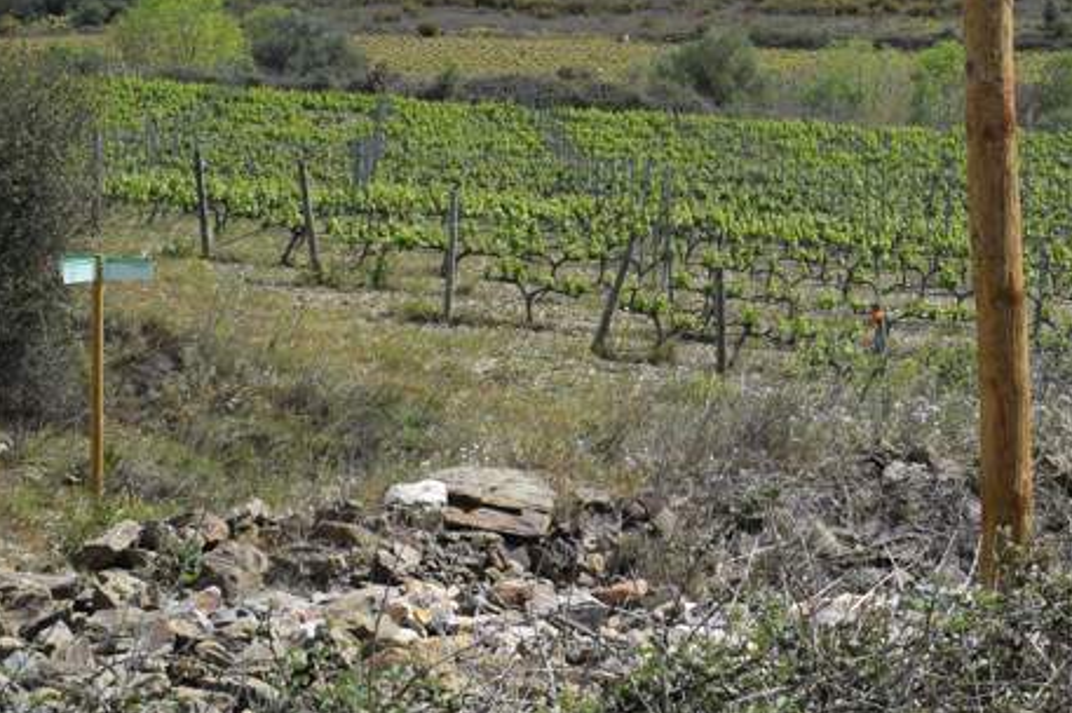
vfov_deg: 11.7
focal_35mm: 114
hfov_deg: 17.8
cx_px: 798
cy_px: -141
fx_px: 3401
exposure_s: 1/400
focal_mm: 29
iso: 200
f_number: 10
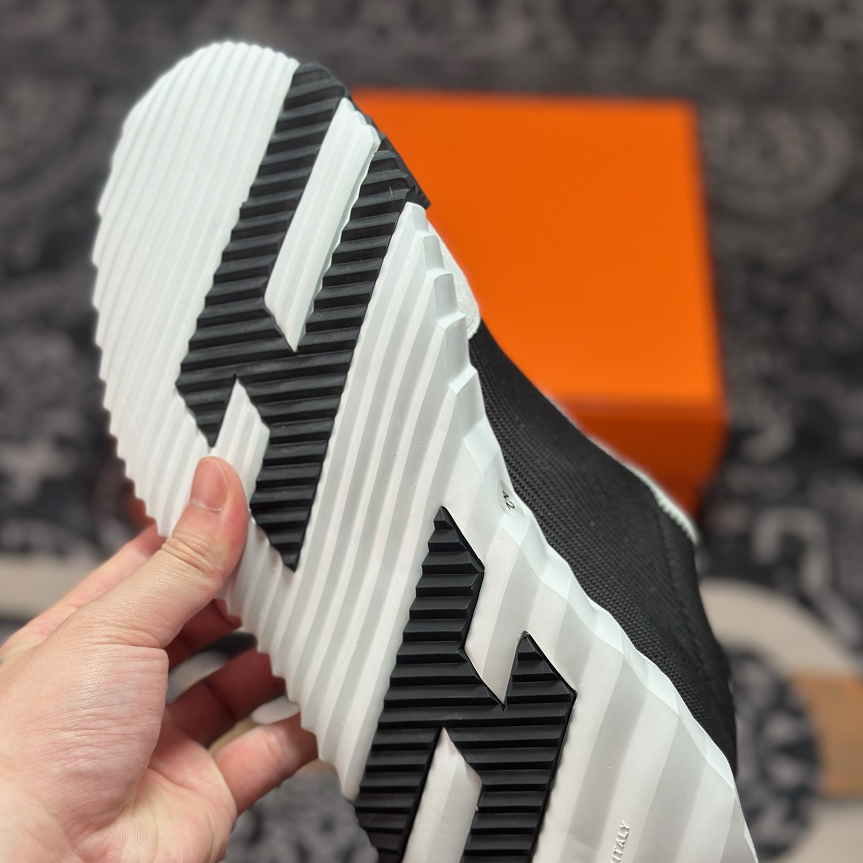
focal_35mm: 57
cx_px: 430
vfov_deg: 30.0
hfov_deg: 30.0
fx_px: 1608
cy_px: 525
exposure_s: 1/1030
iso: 80
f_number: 1.78
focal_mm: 6.86
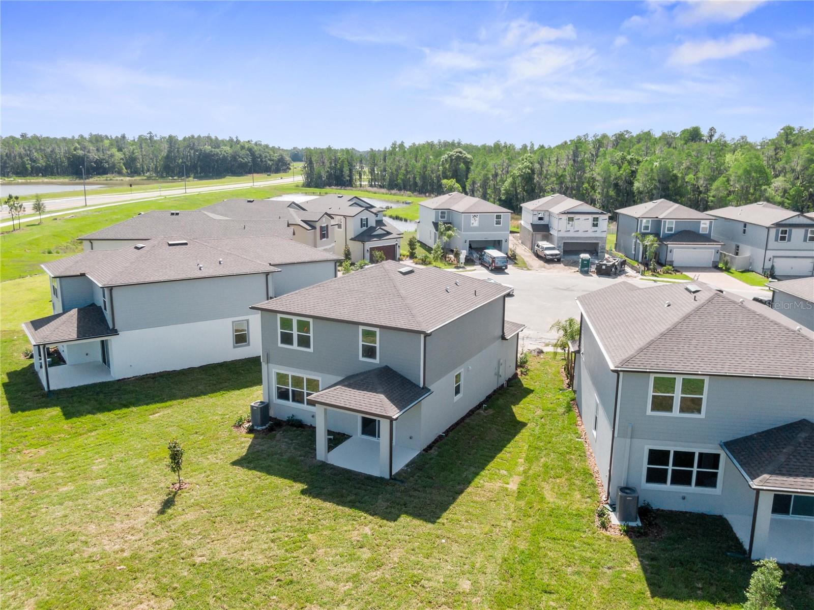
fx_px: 682
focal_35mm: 29
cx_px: 407
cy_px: 305
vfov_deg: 48.2
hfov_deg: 61.7
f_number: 3
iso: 200
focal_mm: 5
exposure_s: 1/1250
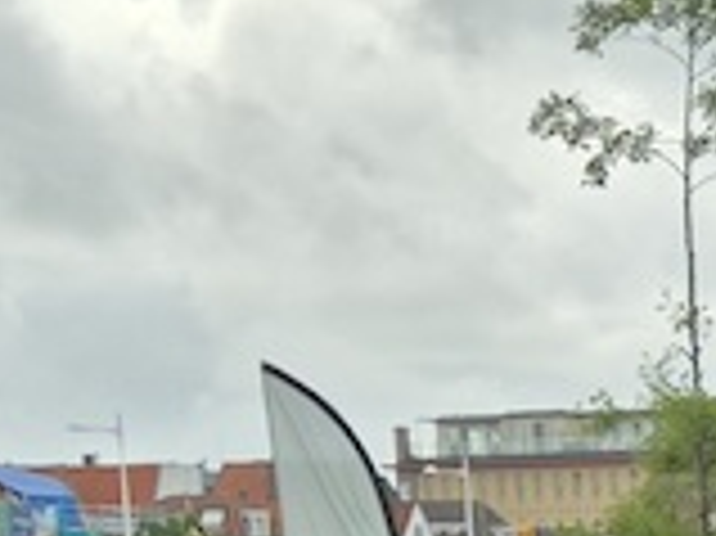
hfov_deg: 12.3
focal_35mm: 145
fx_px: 2997
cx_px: 1337
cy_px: 1022
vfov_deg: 9.6
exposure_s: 1/830
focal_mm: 5.4
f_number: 1.8
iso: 25
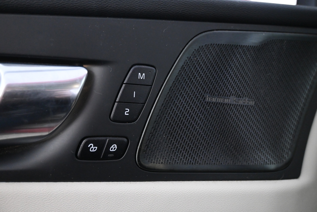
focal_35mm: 32
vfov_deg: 40.8
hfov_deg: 58.3
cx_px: 158
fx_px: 284
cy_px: 106
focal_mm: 21.5
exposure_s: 1/30
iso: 3200
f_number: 4
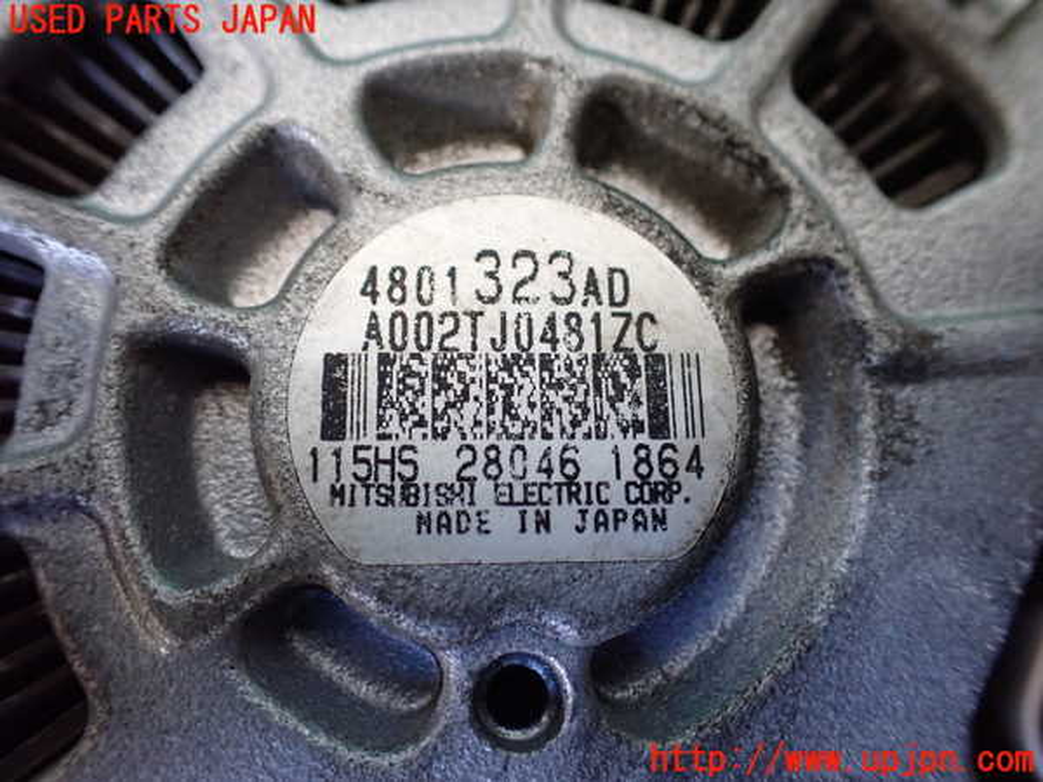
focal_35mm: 30
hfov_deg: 60.0
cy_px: 391
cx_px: 522
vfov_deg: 46.8
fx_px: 904
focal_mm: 5.4
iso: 800
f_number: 2.3
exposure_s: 1/100
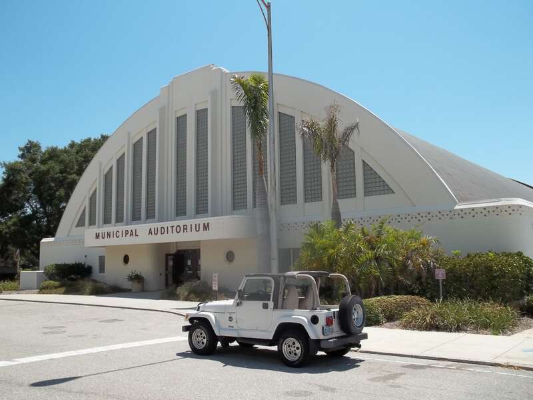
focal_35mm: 33
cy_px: 200
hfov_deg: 55.4
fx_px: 508
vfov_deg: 42.9
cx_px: 266
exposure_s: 1/200
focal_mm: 5.9
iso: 64
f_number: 8
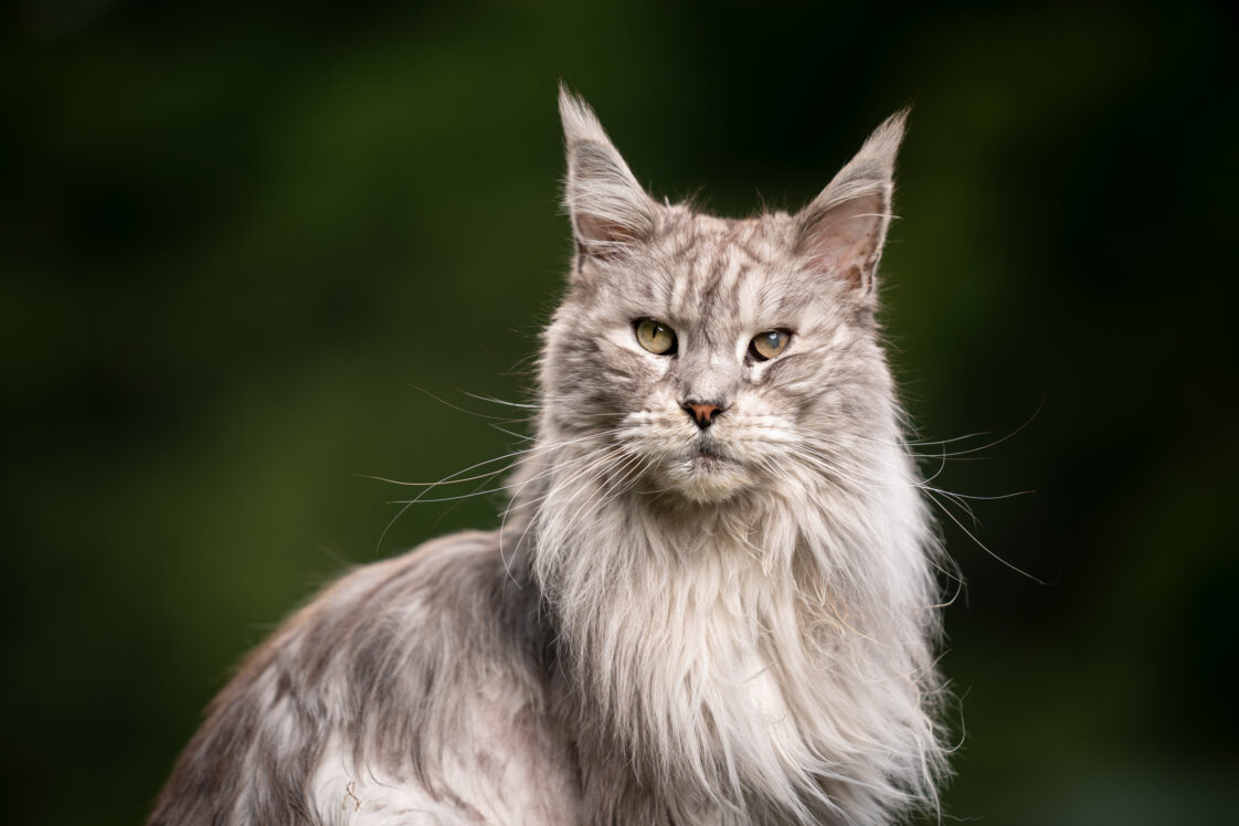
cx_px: 620
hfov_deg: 10.5
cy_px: 413
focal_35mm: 195
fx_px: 6711
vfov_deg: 7.0
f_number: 2.8
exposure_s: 1/250
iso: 50
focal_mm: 195
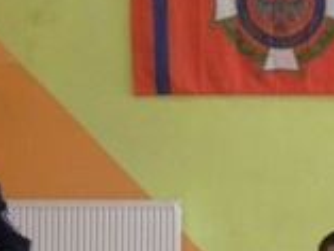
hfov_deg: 6.5
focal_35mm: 302
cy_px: 146
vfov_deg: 4.9
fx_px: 2916
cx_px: 366
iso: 400
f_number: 4
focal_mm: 16.9
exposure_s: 1/27.5
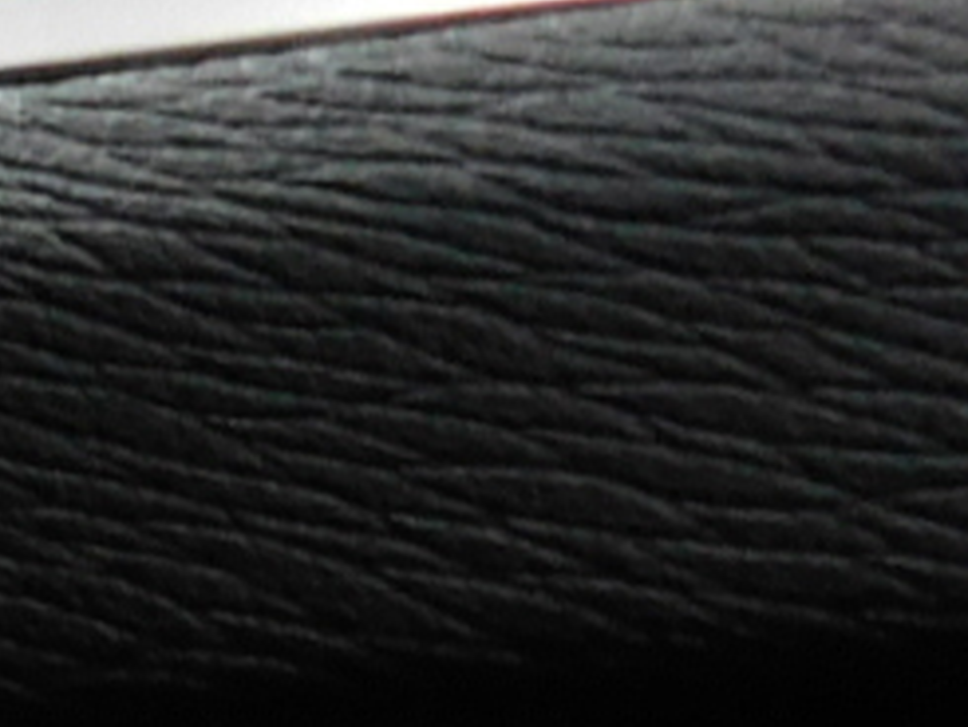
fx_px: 4197
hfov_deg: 12.9
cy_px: 1723
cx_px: -111
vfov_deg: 9.0
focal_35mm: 150
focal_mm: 4
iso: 400
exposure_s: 1/30
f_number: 3
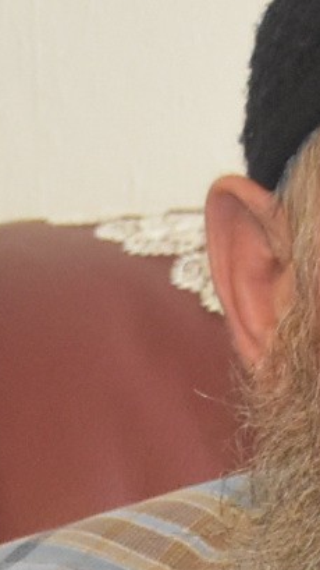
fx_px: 4343
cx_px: 24
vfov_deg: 7.4
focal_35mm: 288
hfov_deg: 4.2
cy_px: 881
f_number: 4
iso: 2500
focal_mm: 25
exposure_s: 1/60
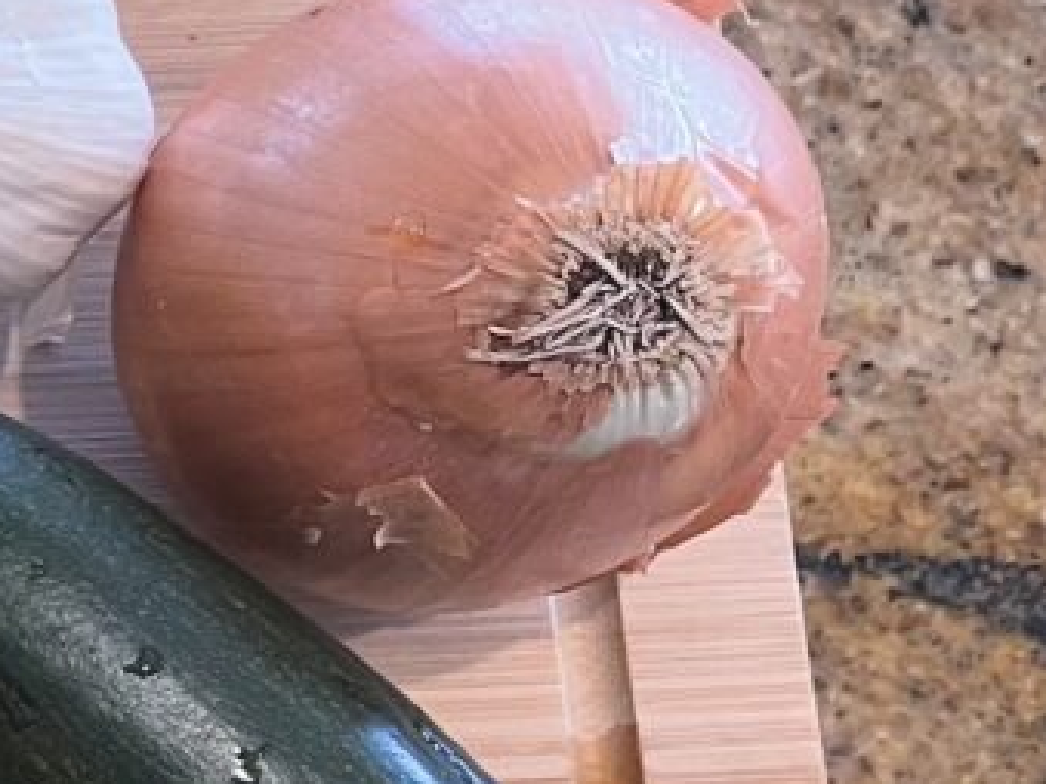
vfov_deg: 12.6
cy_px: 954
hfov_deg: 13.7
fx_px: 3474
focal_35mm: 115
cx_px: -1228
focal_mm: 5.1
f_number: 1.6
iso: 100
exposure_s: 1/60
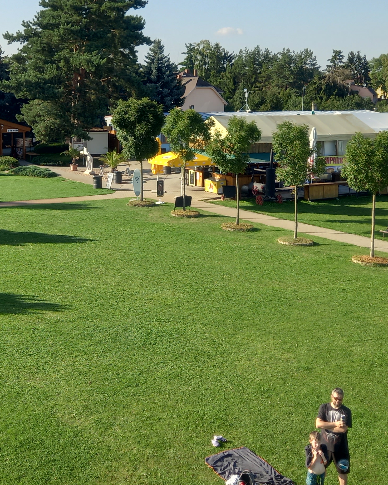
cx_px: 107
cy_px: 185
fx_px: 761
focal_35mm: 53
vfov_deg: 35.2
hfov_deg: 28.3
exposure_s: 1/450
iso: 25
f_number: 2
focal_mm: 4.6
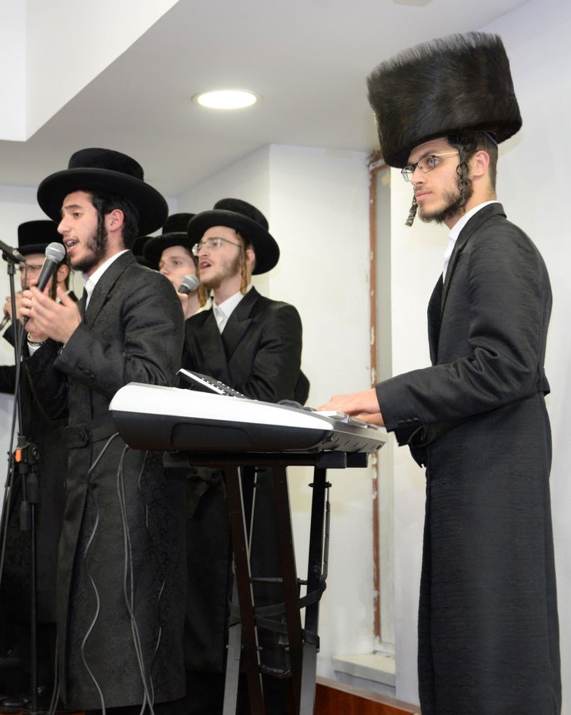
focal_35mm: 68
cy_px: 359
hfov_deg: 22.3
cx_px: 146
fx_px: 1437
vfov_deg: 27.9
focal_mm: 48
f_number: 4.5
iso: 2000
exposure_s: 1/60
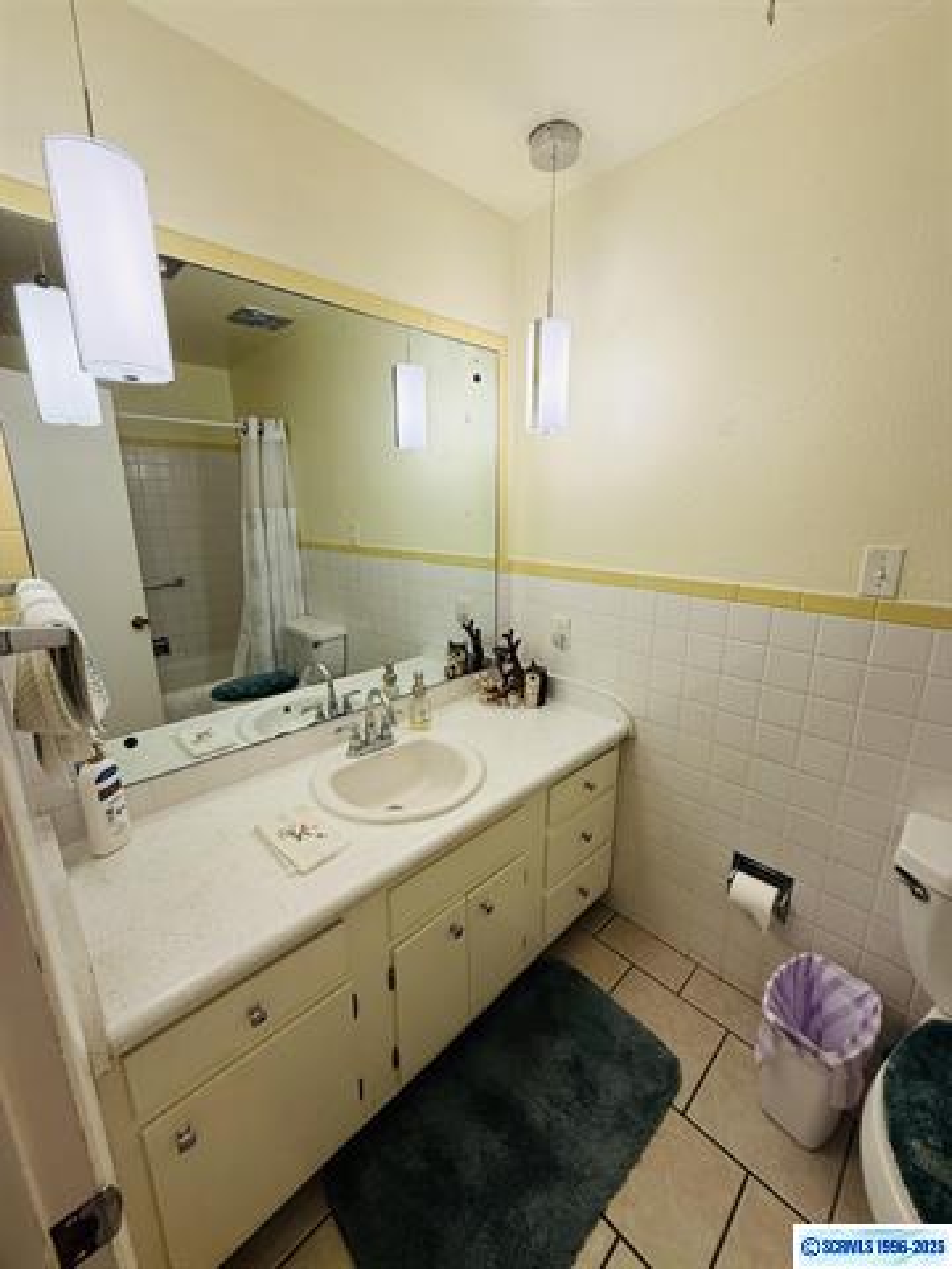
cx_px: 476
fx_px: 513
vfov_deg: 102.1
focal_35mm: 14
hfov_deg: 85.7
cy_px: 634
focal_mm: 2.22
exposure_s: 1/120
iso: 100
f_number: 2.2
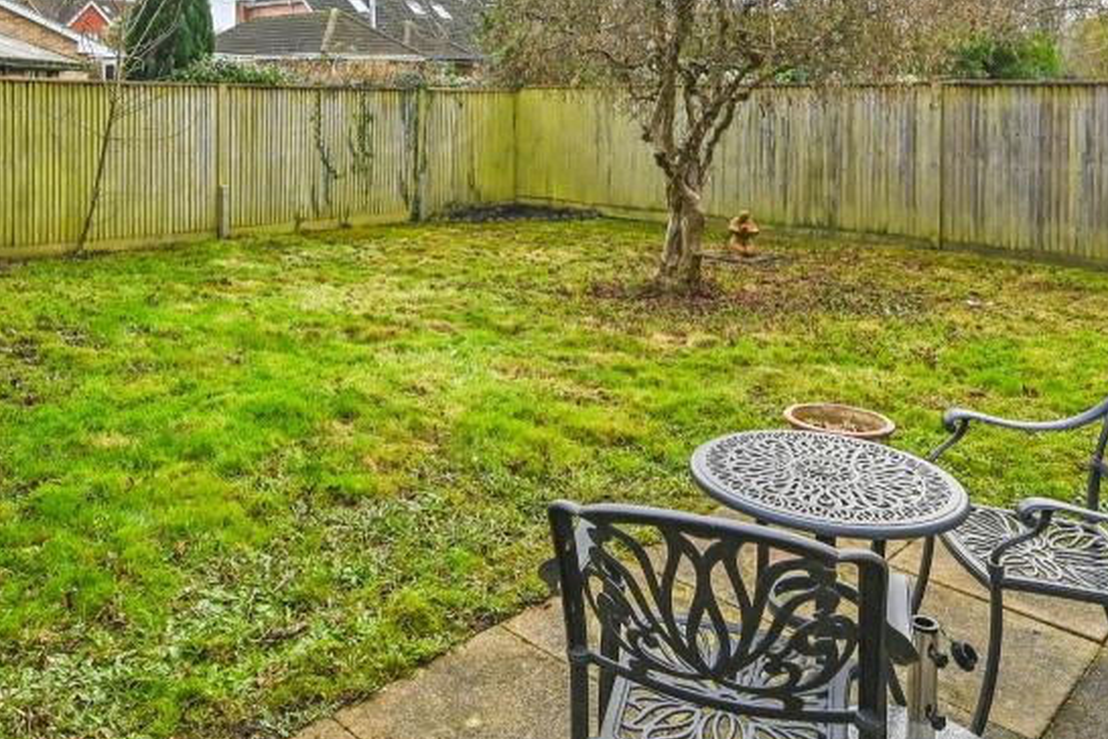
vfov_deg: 39.8
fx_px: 952
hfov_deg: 59.6
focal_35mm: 31
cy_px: 97
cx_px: 418
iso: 400
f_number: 7.1
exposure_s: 1/400
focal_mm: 16.5
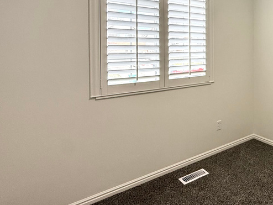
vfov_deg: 46.4
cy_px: 49
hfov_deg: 52.1
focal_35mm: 29
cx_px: 259
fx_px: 229
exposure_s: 1/152
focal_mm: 2.22
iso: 64
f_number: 2.2
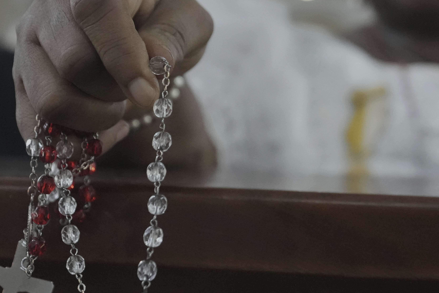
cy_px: 37
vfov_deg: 14.9
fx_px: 1110
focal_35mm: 91
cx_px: 293
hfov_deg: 22.3
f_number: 3.2
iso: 8000
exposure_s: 1/500
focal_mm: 35
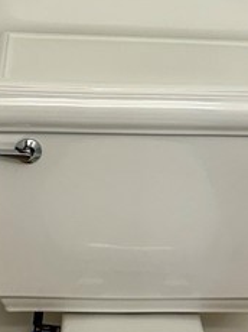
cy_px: 53
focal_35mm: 107
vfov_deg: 18.2
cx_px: 198
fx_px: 1024
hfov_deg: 13.7
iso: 100
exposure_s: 1/120
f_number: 1.78
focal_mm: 6.76
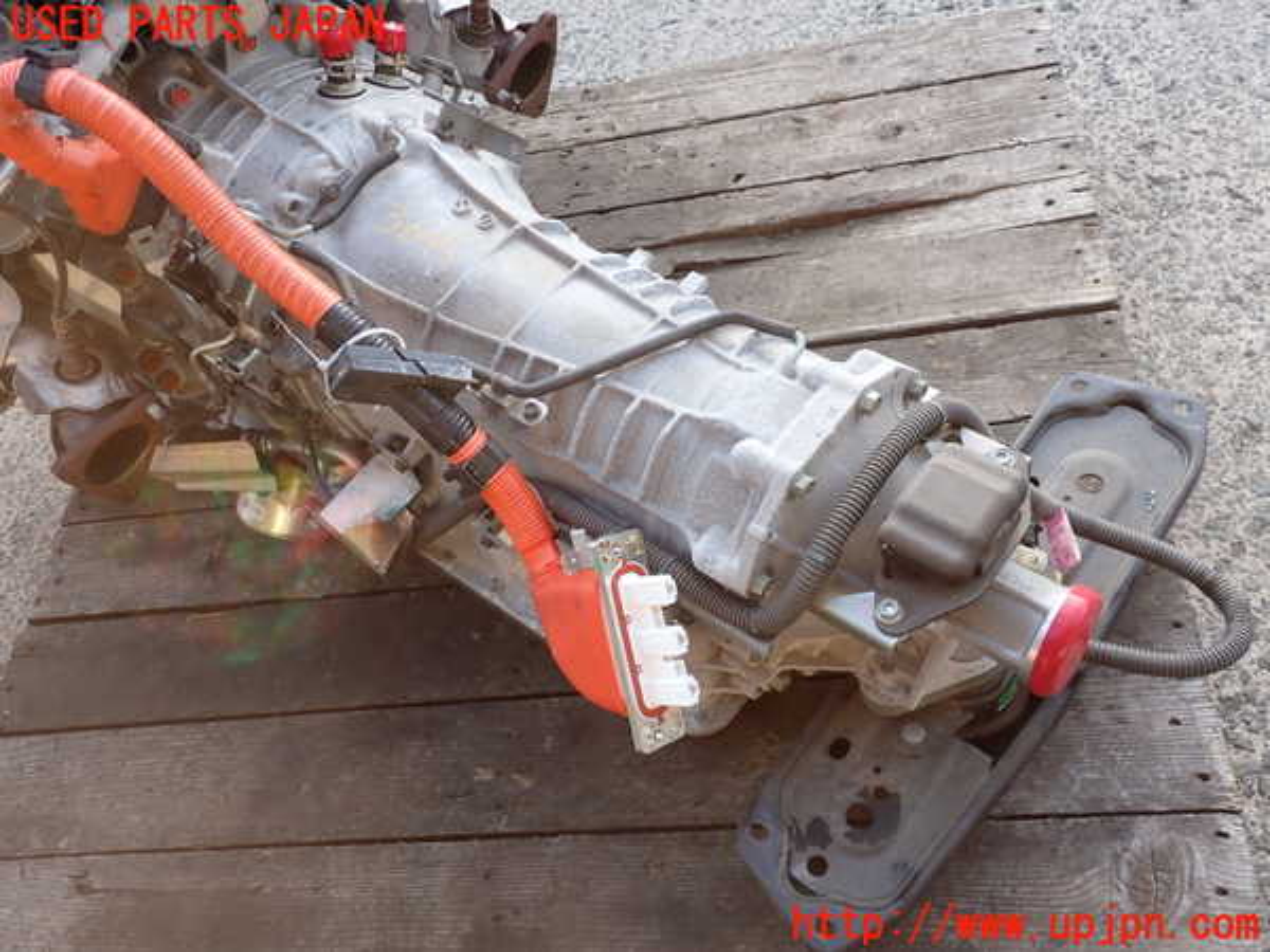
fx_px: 1174
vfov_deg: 44.2
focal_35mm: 32
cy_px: 476
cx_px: 635
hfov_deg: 56.8
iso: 100
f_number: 3.2
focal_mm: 5.79
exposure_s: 1/80
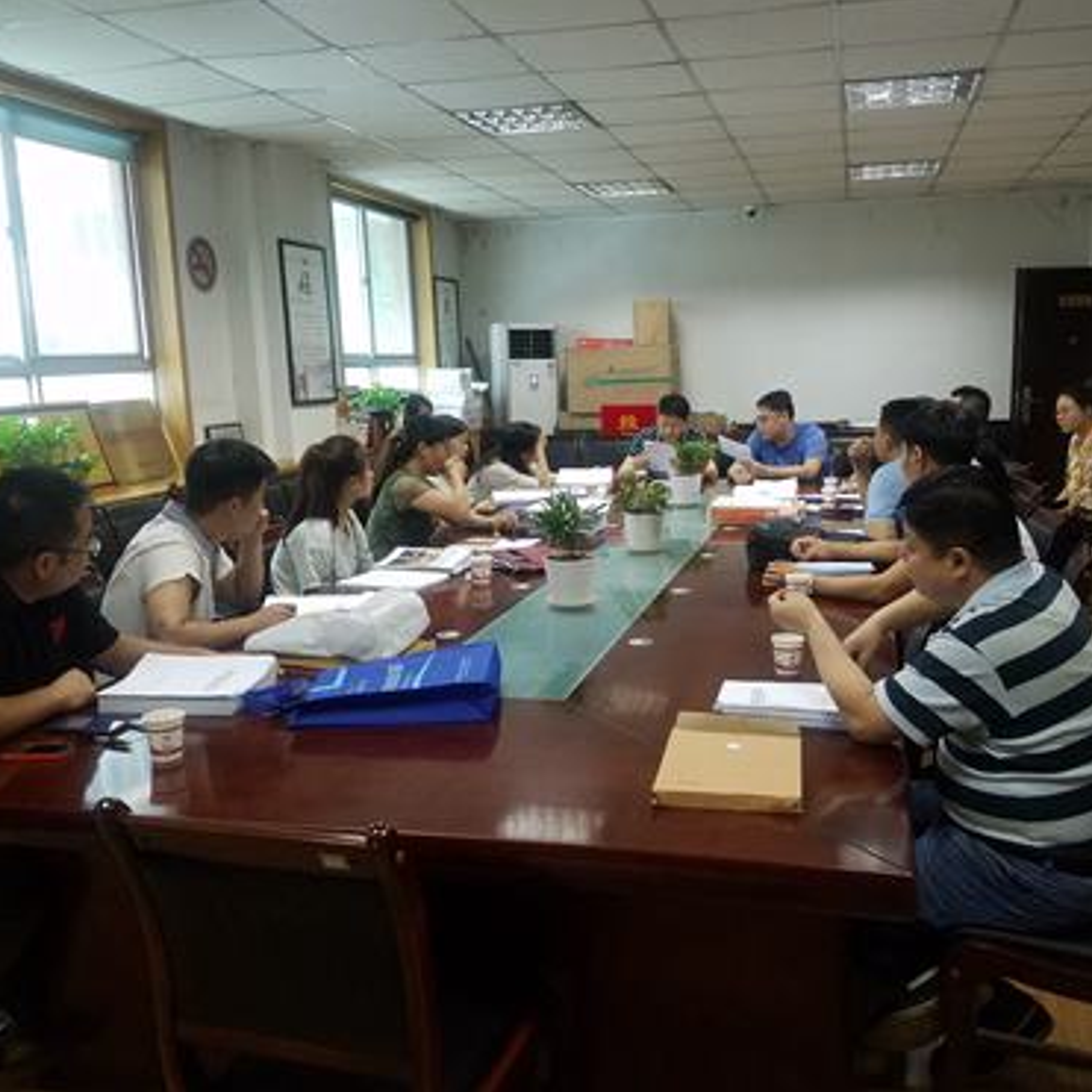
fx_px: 1106
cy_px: 543
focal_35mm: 31
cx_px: 615
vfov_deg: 52.5
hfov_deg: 52.4
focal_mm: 4.2
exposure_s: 1/25
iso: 200
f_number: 1.7
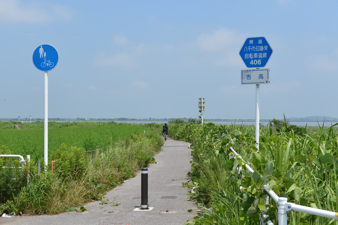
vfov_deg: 26.9
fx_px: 469
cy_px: 112
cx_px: 169
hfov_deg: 39.6
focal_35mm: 50
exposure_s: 1/250
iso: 100
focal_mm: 50
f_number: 8
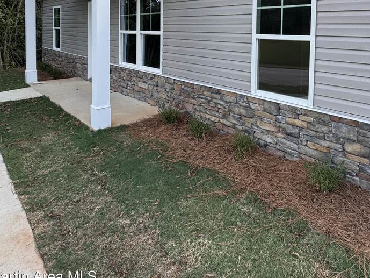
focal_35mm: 26
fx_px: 278
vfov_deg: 48.9
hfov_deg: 65.4
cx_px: 249
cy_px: 42
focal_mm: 2.22
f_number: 2.2
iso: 40
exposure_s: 1/582
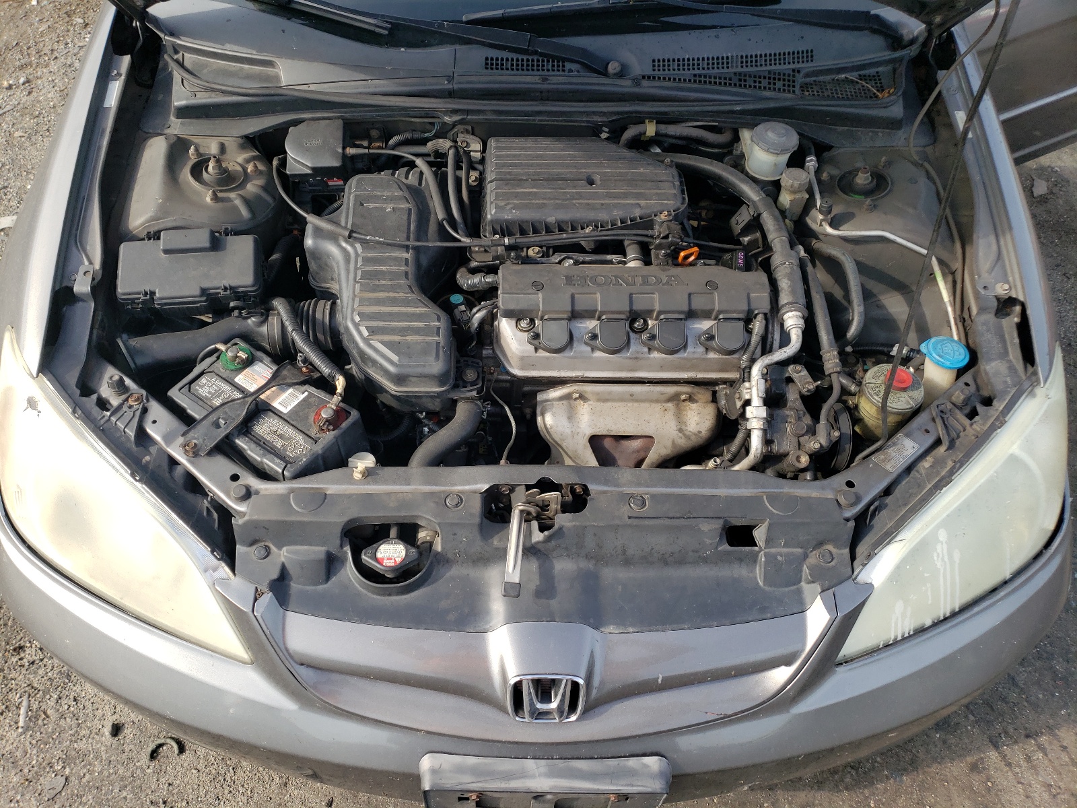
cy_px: 404
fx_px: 809
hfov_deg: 67.3
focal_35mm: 26
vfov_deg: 53.1
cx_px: 538
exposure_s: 1/1111
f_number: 1.5
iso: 50
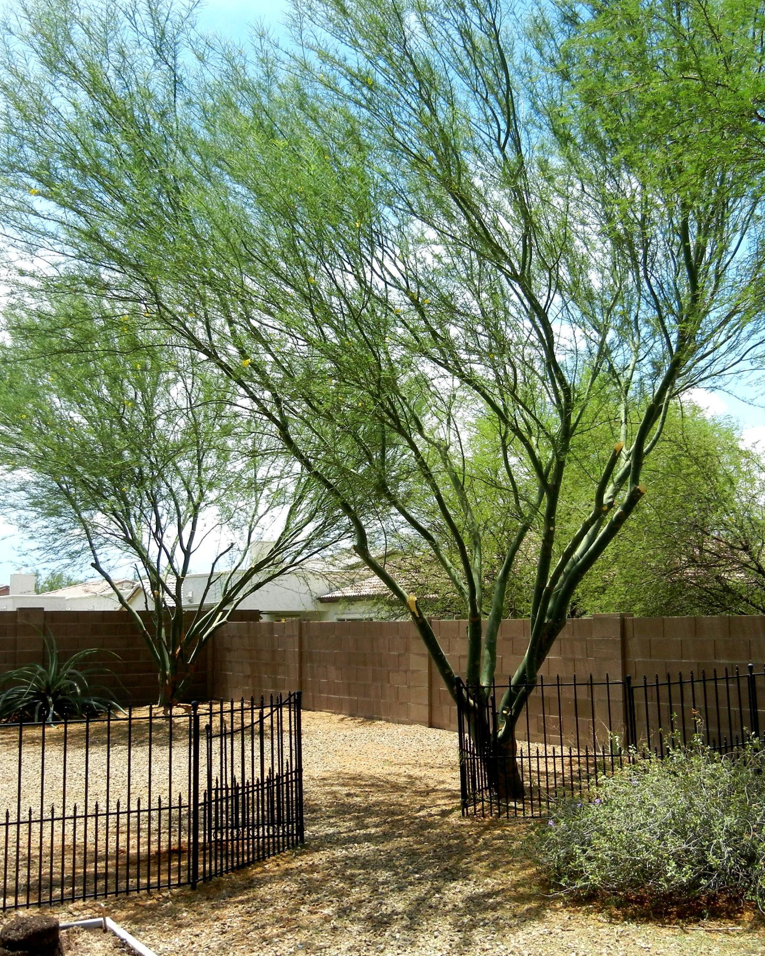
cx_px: 429
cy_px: 475
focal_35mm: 40
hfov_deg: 37.3
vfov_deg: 45.8
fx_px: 1132
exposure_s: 1/290
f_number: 7
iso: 160
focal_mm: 5.4
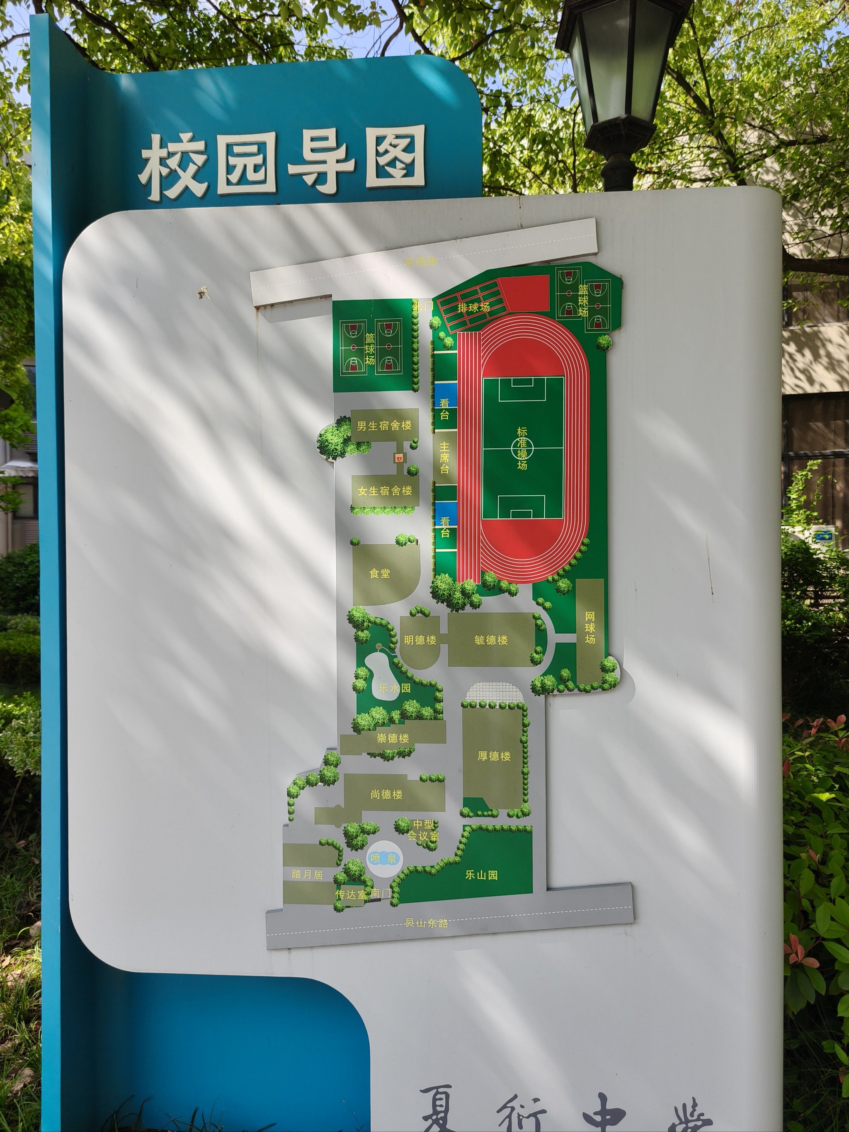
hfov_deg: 58.9
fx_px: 752
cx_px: 424
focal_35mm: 23
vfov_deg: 73.9
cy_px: 566
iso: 50
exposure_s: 1/1111
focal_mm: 6.06
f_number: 1.6
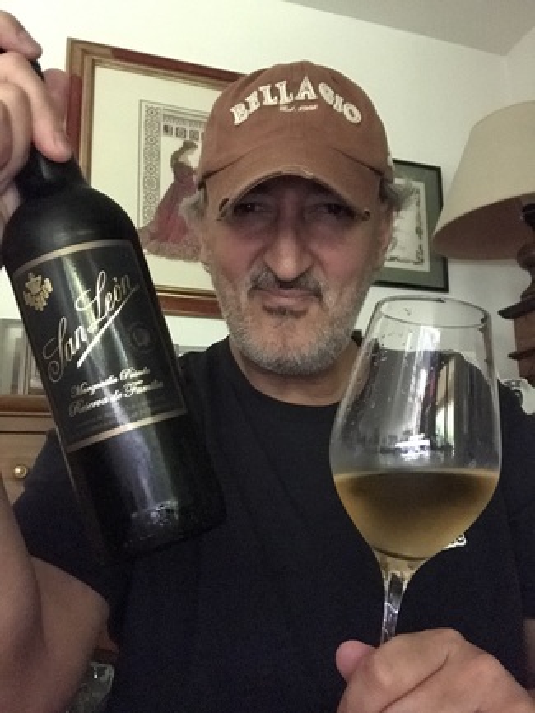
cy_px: 356
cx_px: 268
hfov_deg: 44.2
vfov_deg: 56.8
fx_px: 659
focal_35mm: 32
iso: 2000
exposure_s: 1/17
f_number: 2.2
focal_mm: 2.87
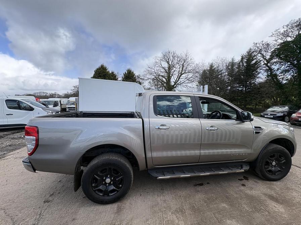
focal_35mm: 14
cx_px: 150
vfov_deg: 85.7
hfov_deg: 102.1
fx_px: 122
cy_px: 112
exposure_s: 1/921
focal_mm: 2.22
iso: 40
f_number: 2.2
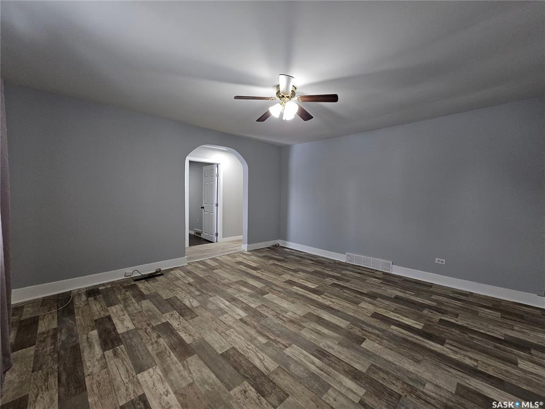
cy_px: 204
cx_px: 272
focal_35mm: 13
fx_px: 205
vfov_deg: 89.9
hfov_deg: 106.2
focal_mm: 2.2
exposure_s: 1/60
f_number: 2.2
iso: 200
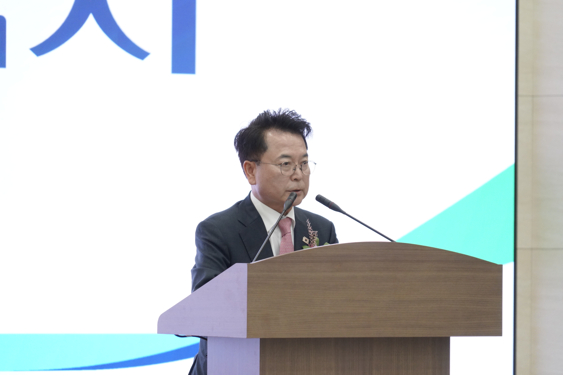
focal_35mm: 240
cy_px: 188
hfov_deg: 8.6
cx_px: 282
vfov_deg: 5.7
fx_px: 3753
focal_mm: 240
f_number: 6.3
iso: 4000
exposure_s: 1/200
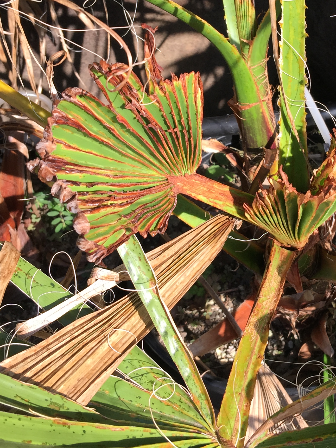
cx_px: 236
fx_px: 712
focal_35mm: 55
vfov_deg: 34.8
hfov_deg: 26.3
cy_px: 169
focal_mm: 4.15
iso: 32
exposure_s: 1/682
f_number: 2.2
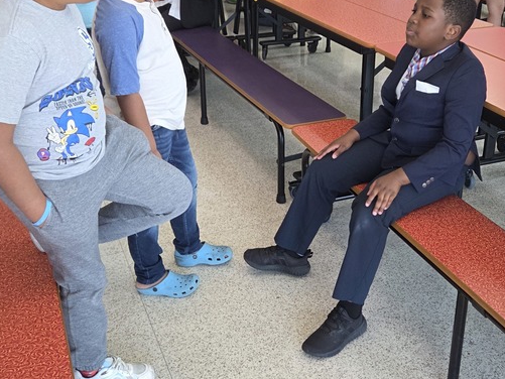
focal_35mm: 47
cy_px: 147
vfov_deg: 30.8
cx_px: 314
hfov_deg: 40.2
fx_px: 686
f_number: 1.8
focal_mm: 5.4
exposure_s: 1/120
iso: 200
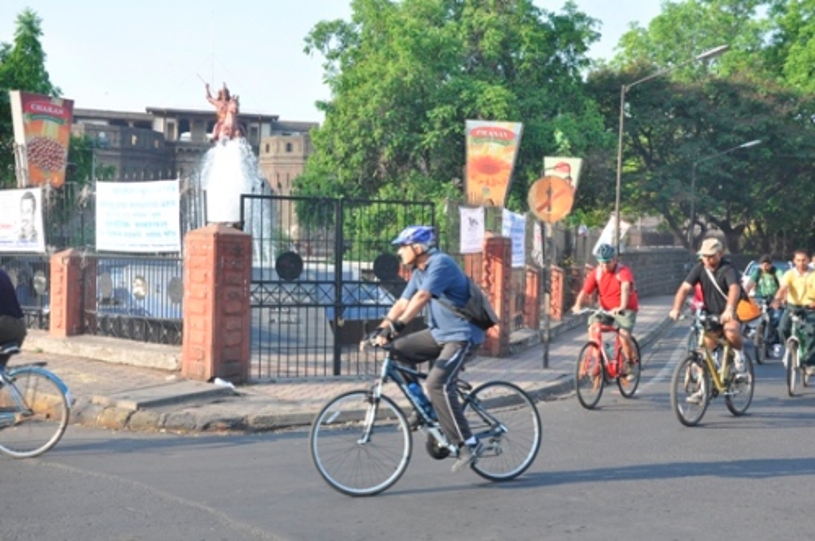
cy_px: 270
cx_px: 408
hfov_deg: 43.7
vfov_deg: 29.8
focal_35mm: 45
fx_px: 1017
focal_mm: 30
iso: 400
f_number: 8
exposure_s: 1/250
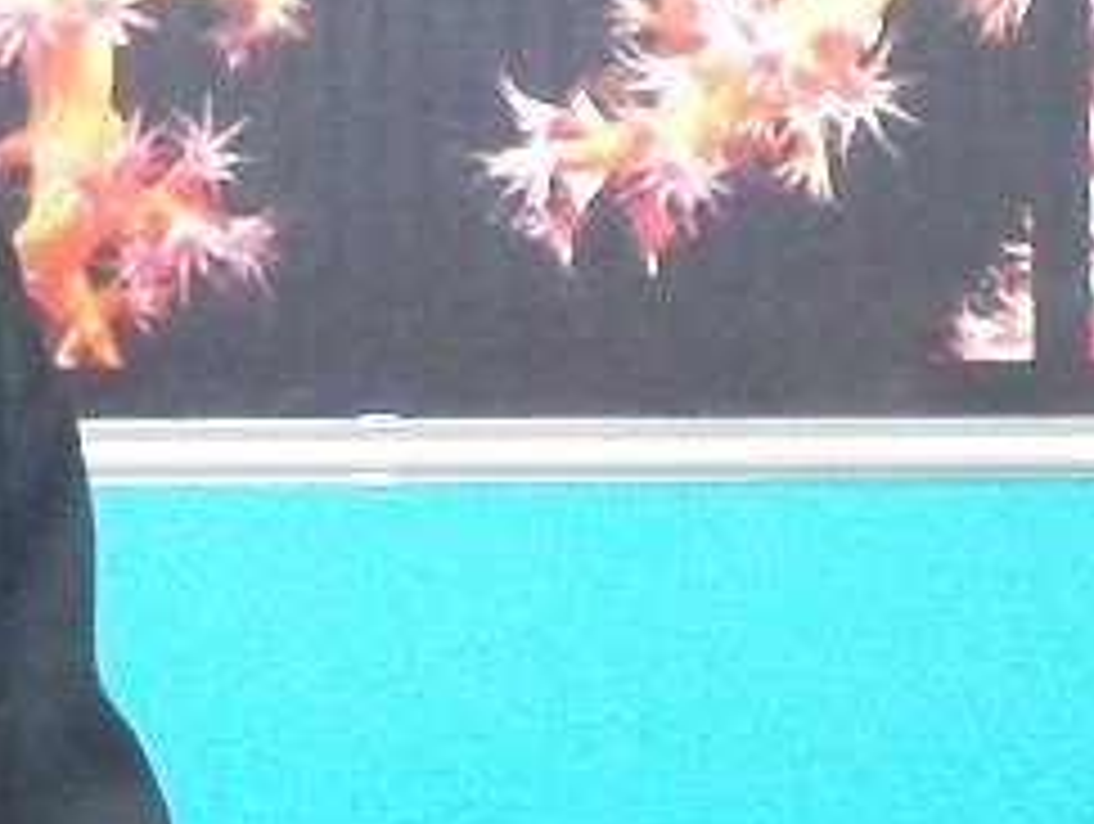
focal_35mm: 419
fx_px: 13262
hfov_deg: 4.7
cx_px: -675
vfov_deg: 3.6
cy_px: 153
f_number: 4.85
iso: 250
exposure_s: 1/80
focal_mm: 18.27
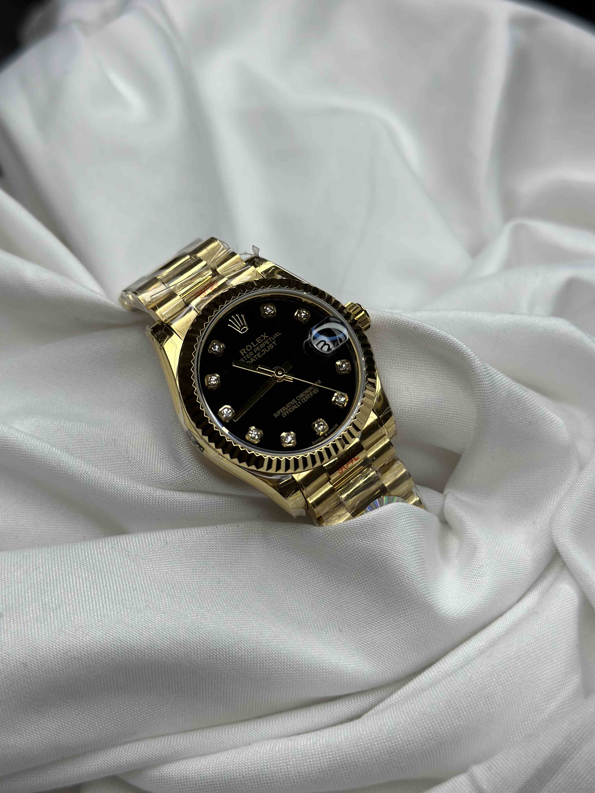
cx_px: 298
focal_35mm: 48
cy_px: 396
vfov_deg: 39.7
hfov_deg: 30.3
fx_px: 1100
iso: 80
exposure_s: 1/935
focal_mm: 6.86
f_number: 1.78
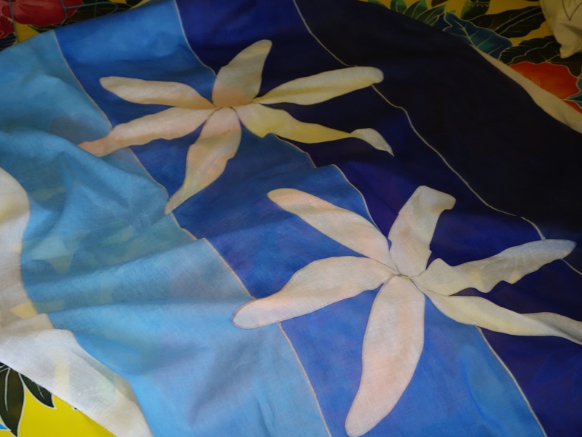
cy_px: 216
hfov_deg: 34.3
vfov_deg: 26.1
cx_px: 308
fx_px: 942
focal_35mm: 56
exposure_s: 1/20
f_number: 3.2
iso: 800
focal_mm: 18.88
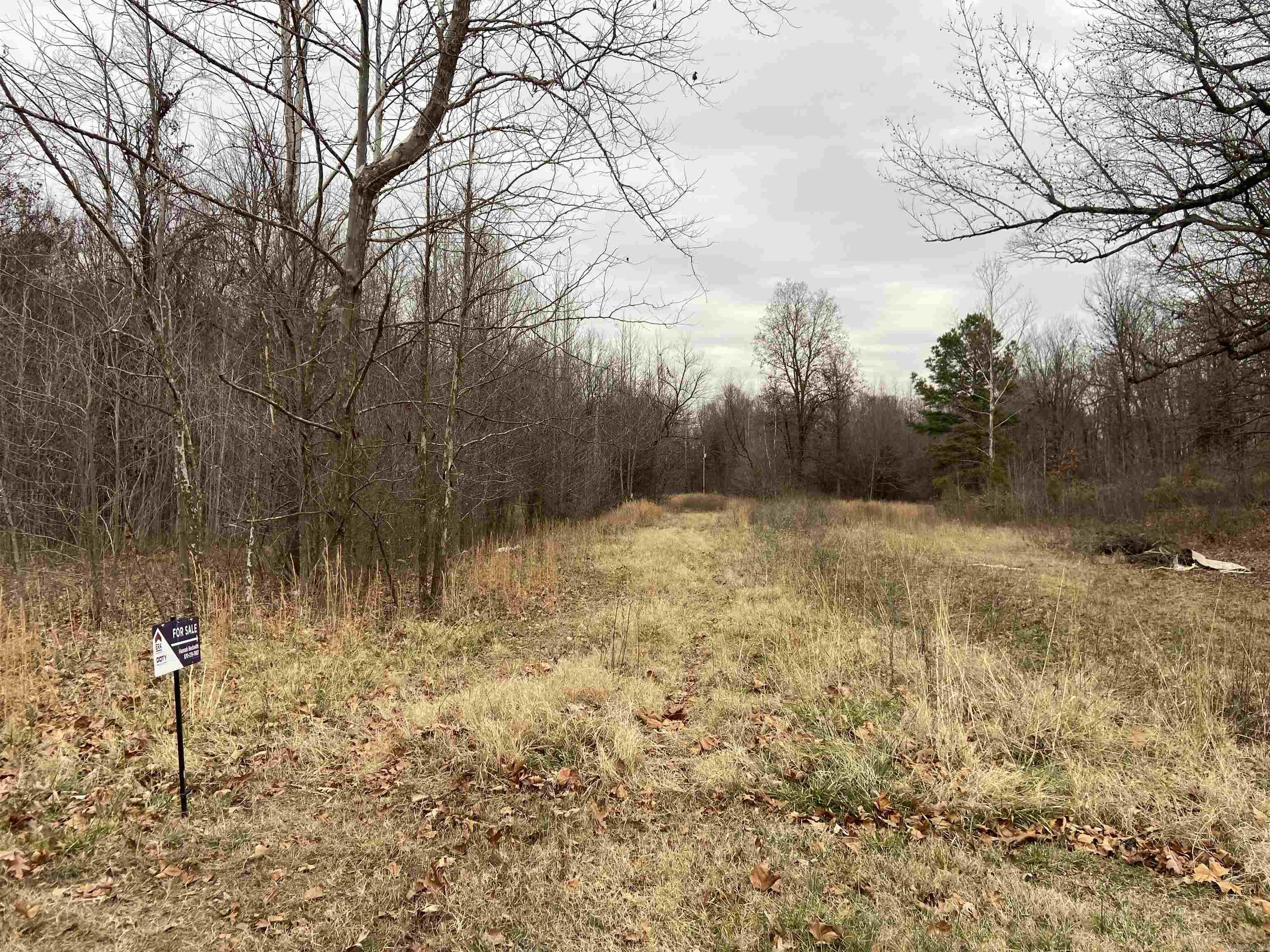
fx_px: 954
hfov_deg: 67.3
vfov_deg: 53.1
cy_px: 476
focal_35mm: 26
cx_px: 635
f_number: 1.8
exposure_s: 1/369
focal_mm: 4.25
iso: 32
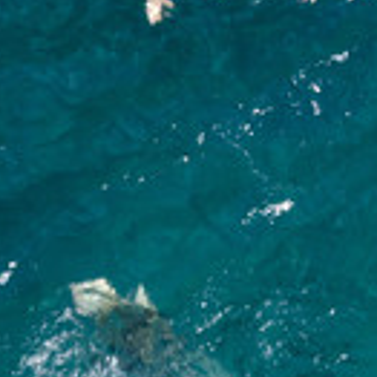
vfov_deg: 3.7
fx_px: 5833
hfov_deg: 3.7
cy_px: 145
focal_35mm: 473
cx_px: 412
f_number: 11
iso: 400
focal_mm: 65
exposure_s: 1/60
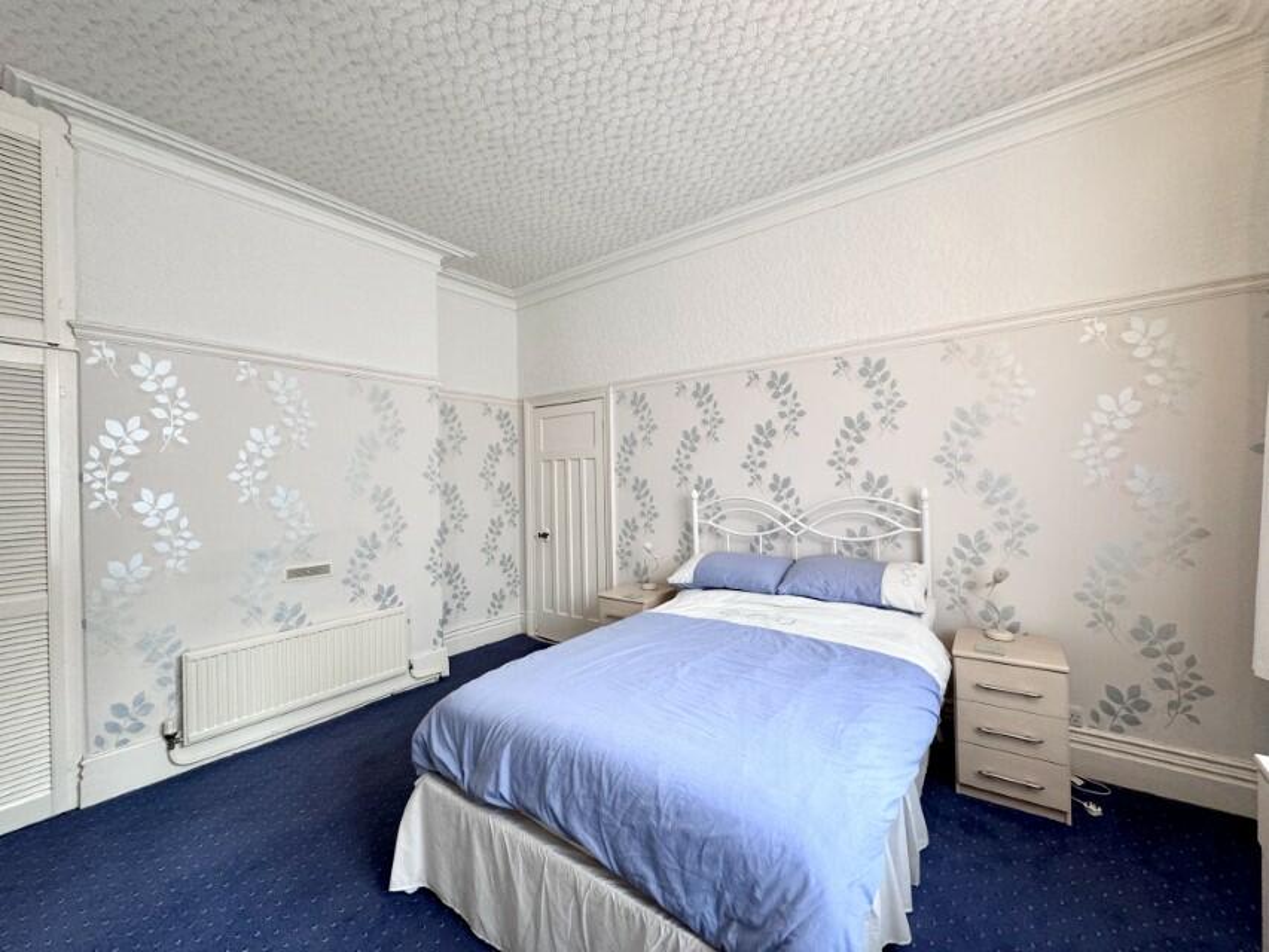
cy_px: 476
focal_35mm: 14
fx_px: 513
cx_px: 634
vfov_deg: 85.7
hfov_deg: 102.1
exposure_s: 1/100
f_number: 2.2
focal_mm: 2.22
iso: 160
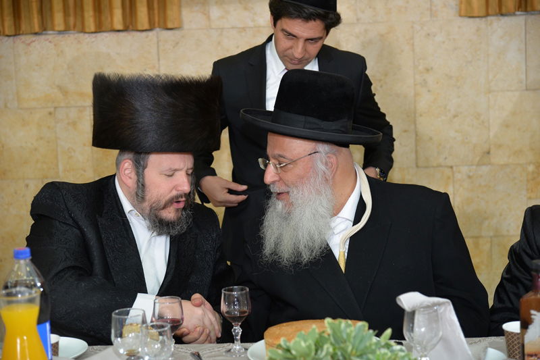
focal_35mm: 75
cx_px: 270
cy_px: 180
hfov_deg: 27.0
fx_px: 1125
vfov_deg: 18.2
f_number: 4.5
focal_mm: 75
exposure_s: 1/160
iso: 1000
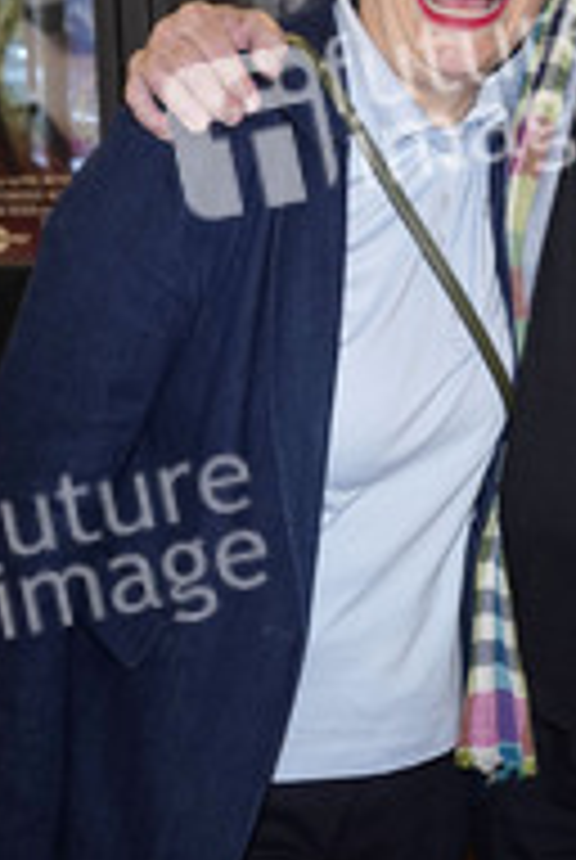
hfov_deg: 18.9
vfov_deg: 28.3
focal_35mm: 71
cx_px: 526
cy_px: 338
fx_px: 1698
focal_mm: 34
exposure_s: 1/100
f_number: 5.6
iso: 2000
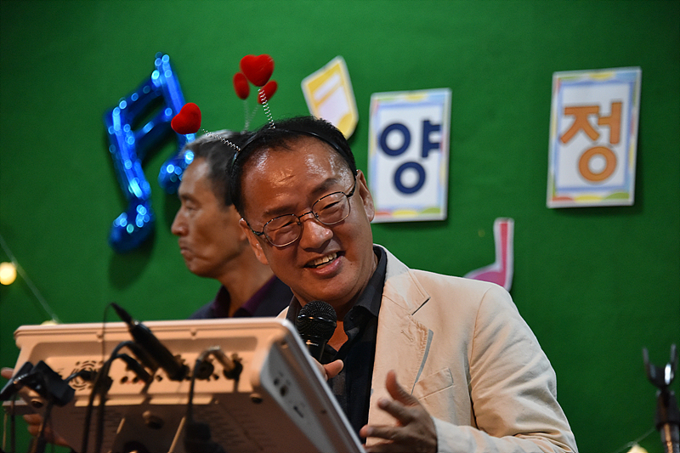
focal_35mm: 160
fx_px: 3021
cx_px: 340
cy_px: 226
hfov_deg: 12.8
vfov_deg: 8.6
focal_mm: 160
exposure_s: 1/125
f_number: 5.6
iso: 3200
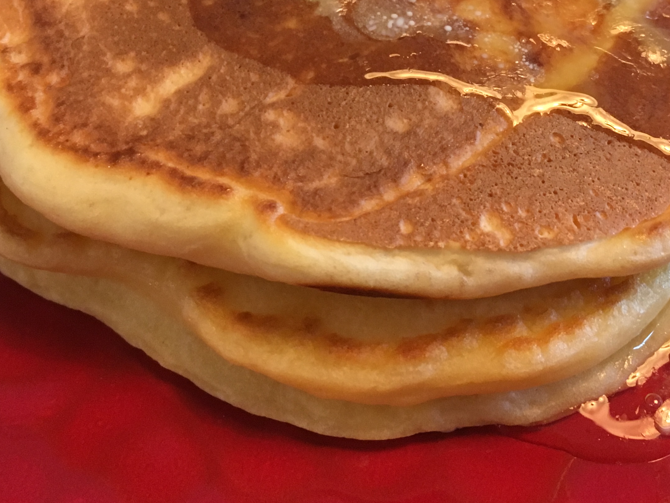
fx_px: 1045
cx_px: 382
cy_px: 50
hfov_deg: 35.5
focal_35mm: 54
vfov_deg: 26.2
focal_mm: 4.15
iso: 160
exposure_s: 1/33
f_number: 2.2
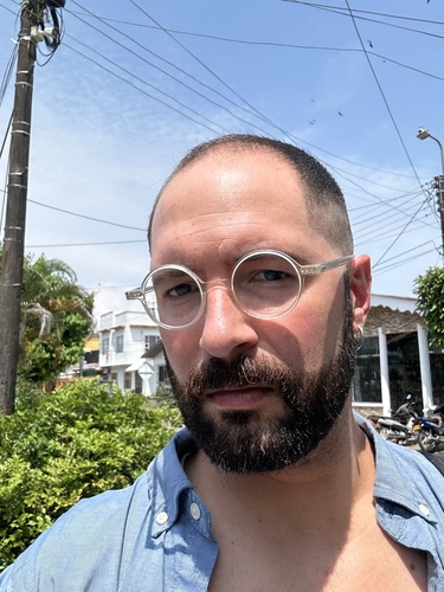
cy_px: 296
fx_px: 513
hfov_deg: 46.8
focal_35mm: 30
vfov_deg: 60.0
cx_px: 222
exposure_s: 1/1000
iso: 25
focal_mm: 2.69
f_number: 1.9
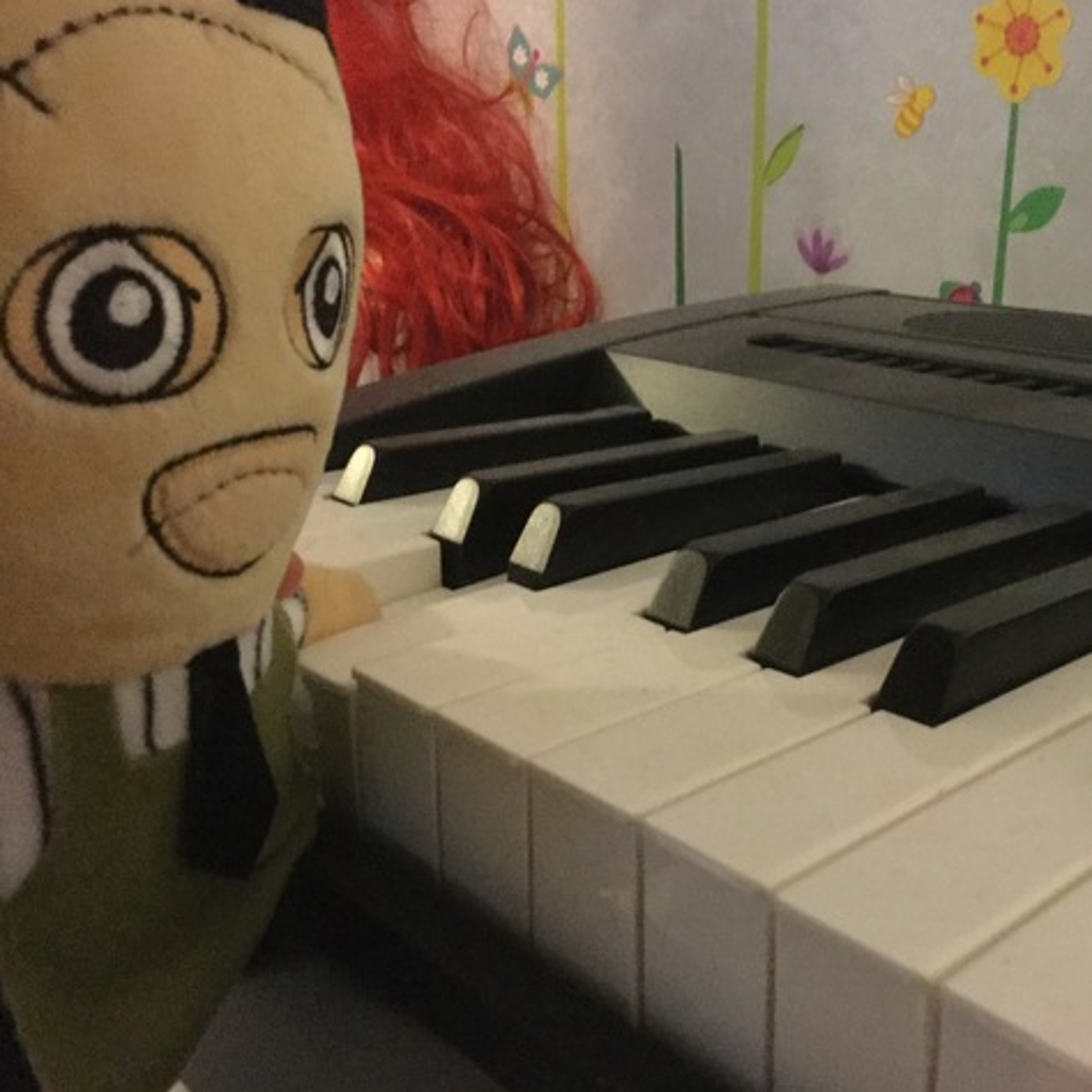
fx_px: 1321
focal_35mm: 37
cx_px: 719
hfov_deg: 44.3
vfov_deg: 44.9
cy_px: 544
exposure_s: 1/15
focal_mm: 3.3
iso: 800
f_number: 2.4
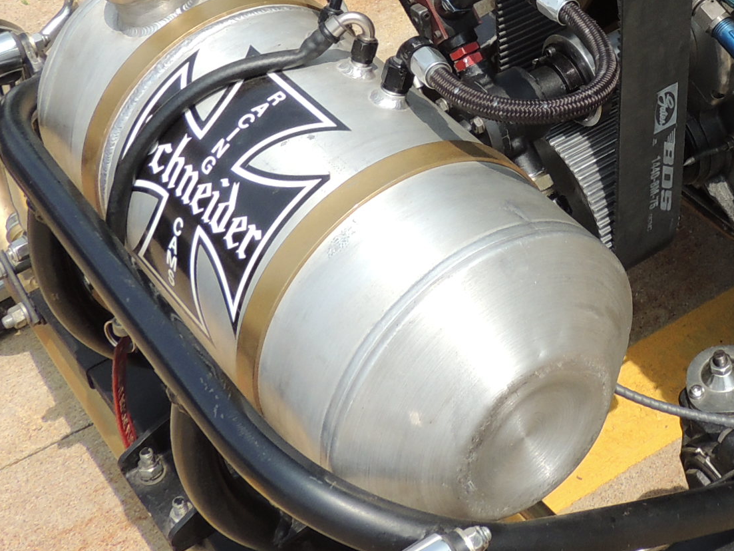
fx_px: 1505
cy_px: -82
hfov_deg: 26.2
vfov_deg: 19.7
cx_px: 701
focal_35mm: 71
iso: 100
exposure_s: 1/1000
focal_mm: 4.3
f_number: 3
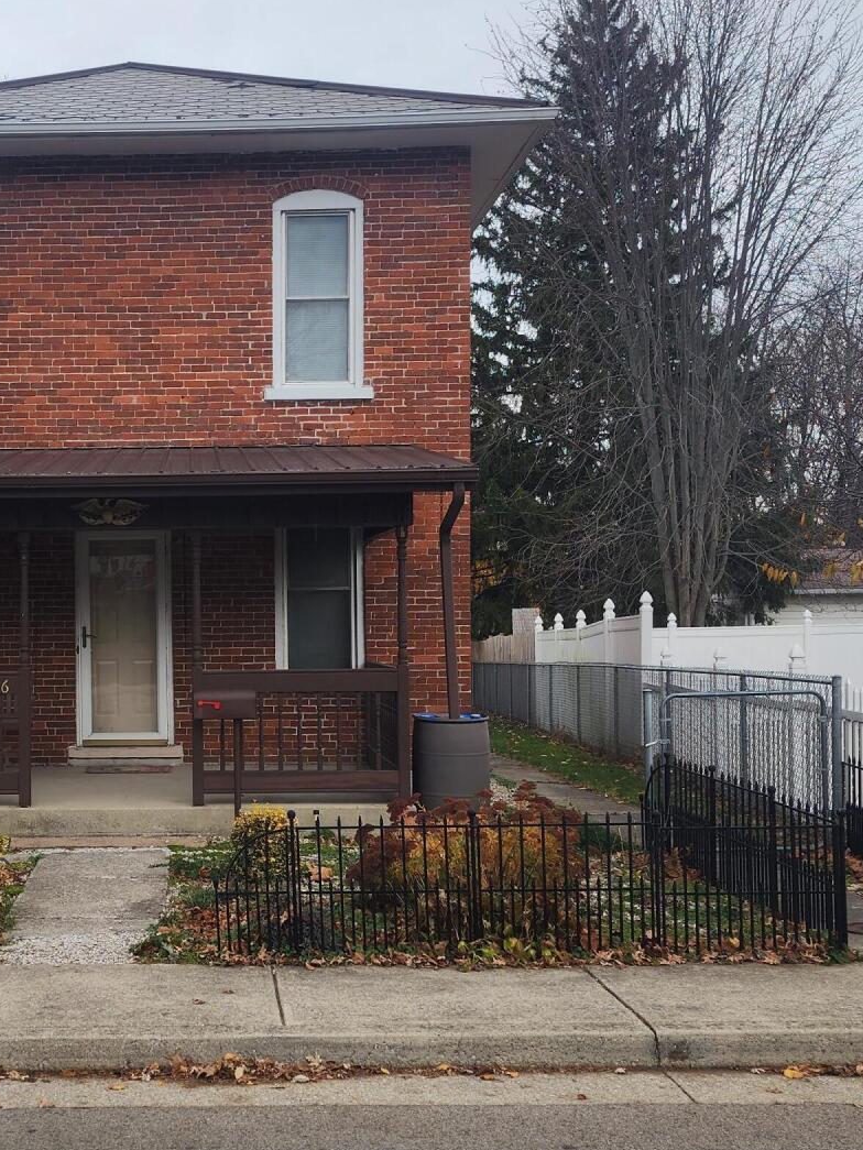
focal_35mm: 44
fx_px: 1462
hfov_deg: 31.9
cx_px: 156
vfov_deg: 42.9
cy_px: 621
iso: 12
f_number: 1.8
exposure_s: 1/252
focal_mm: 6.4
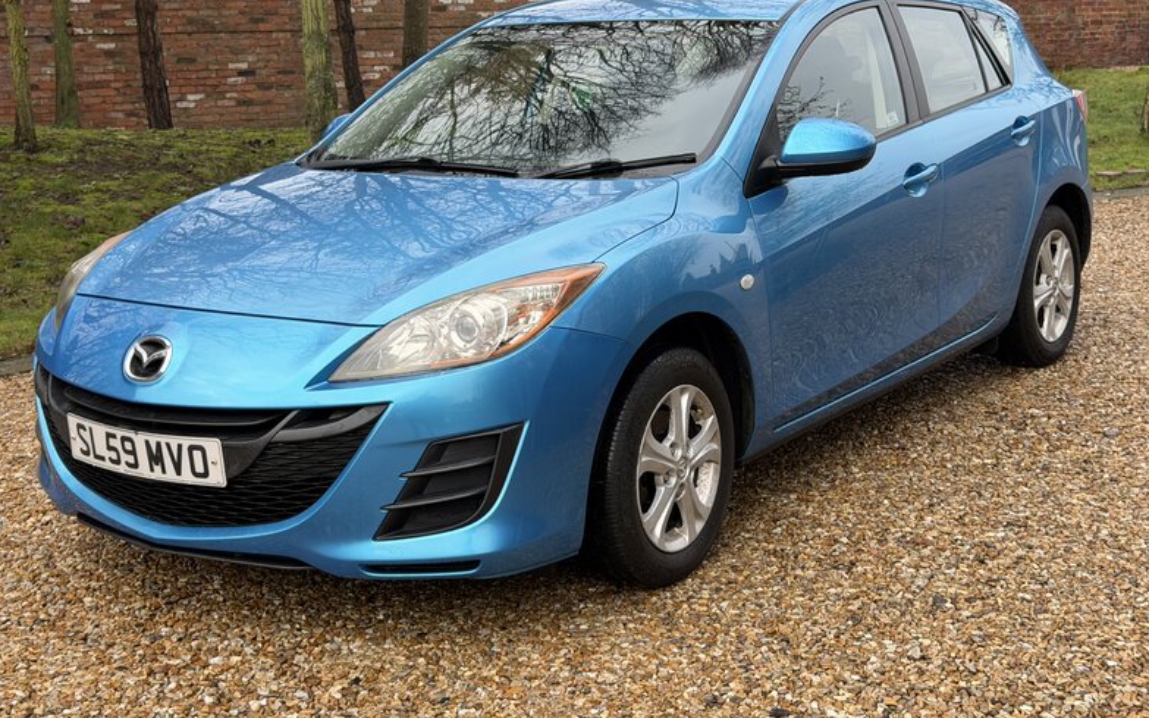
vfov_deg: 24.9
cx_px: 580
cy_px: 341
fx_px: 1628
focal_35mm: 52
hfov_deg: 38.9
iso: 80
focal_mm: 6.76
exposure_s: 1/343
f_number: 1.78
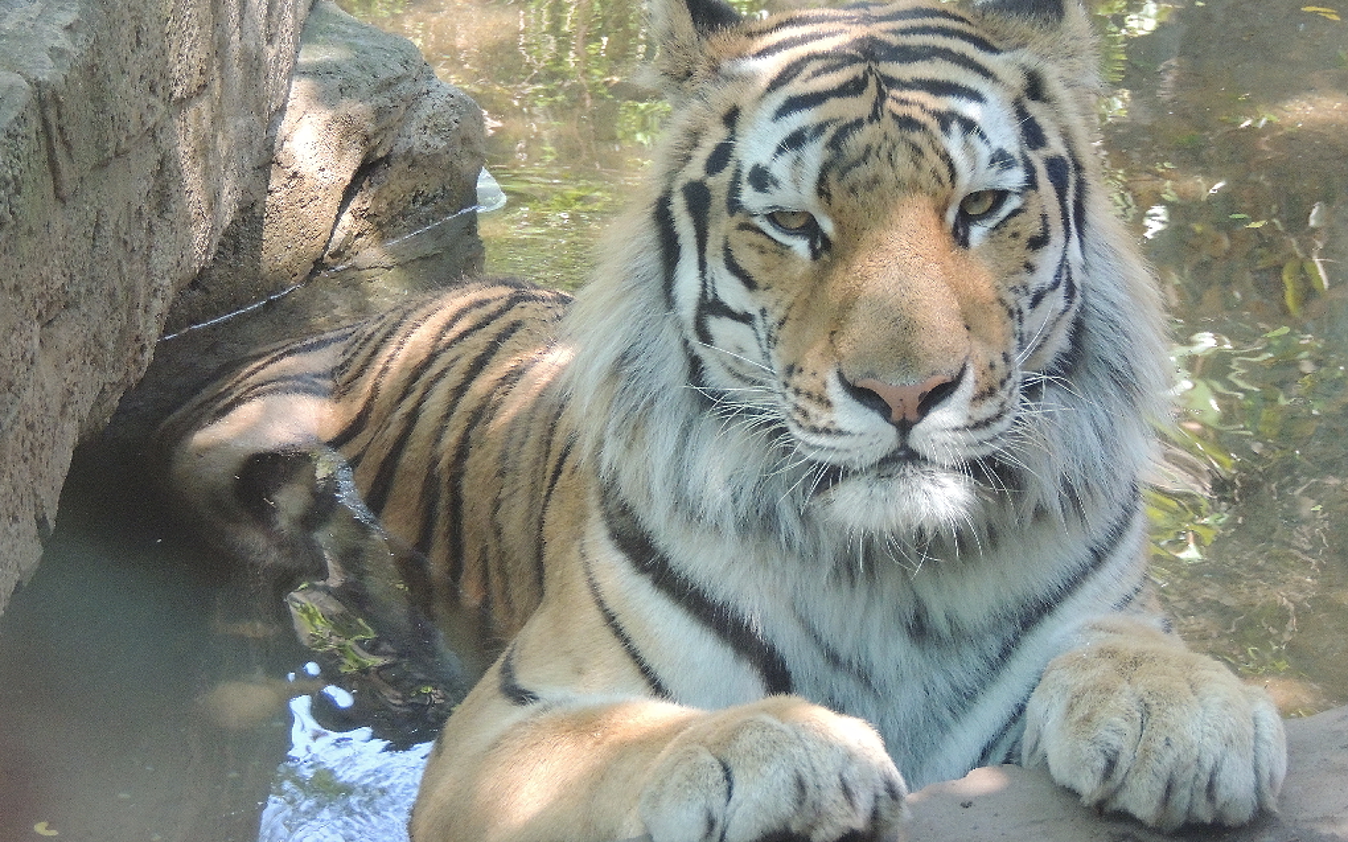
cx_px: 674
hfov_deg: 12.7
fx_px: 6060
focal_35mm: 165
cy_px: 387
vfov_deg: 7.9
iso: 800
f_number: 4.4
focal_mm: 27.6
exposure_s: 1/125
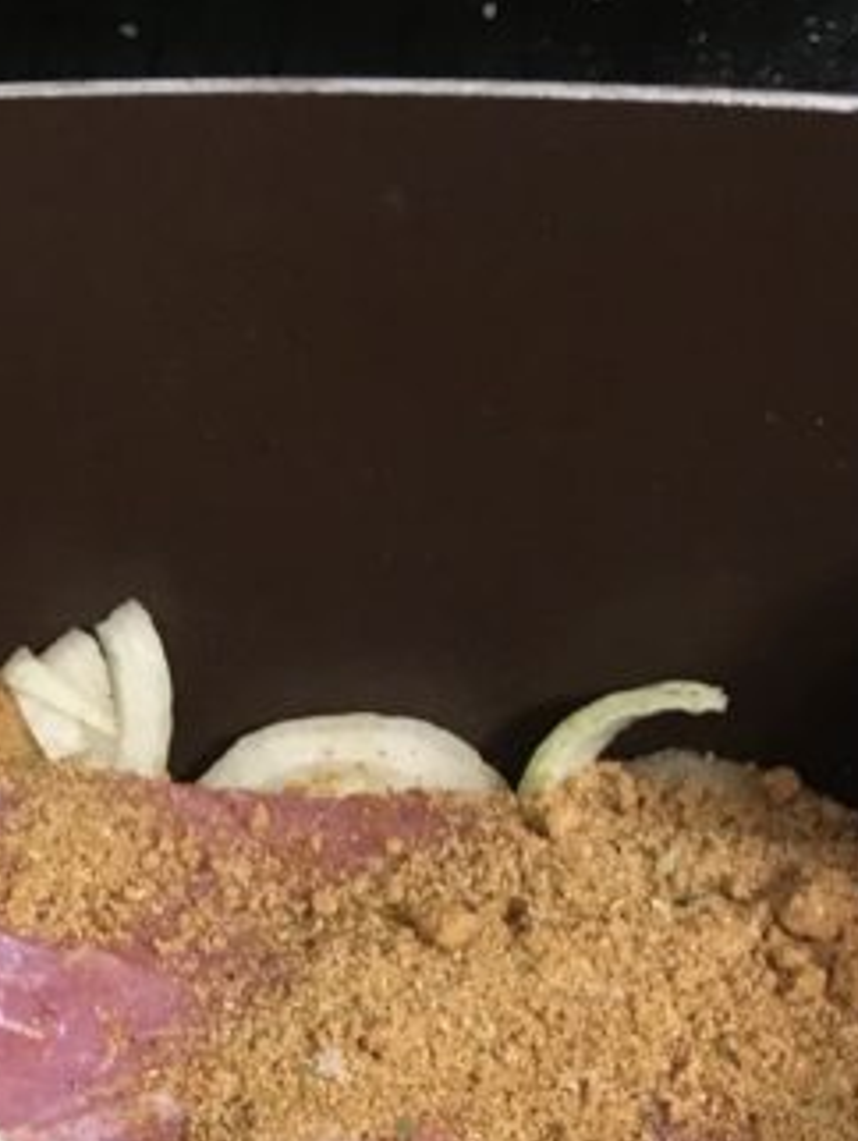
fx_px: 2277
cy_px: 1175
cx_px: 168
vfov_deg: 26.5
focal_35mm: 69
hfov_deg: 21.1
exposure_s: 1/15
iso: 250
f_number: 2.2
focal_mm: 4.15
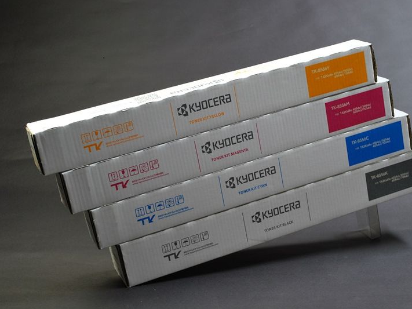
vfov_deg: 22.6
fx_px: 774
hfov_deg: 29.8
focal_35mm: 65
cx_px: 222
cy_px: 154
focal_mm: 40
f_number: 5.3
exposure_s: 1/13
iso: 400
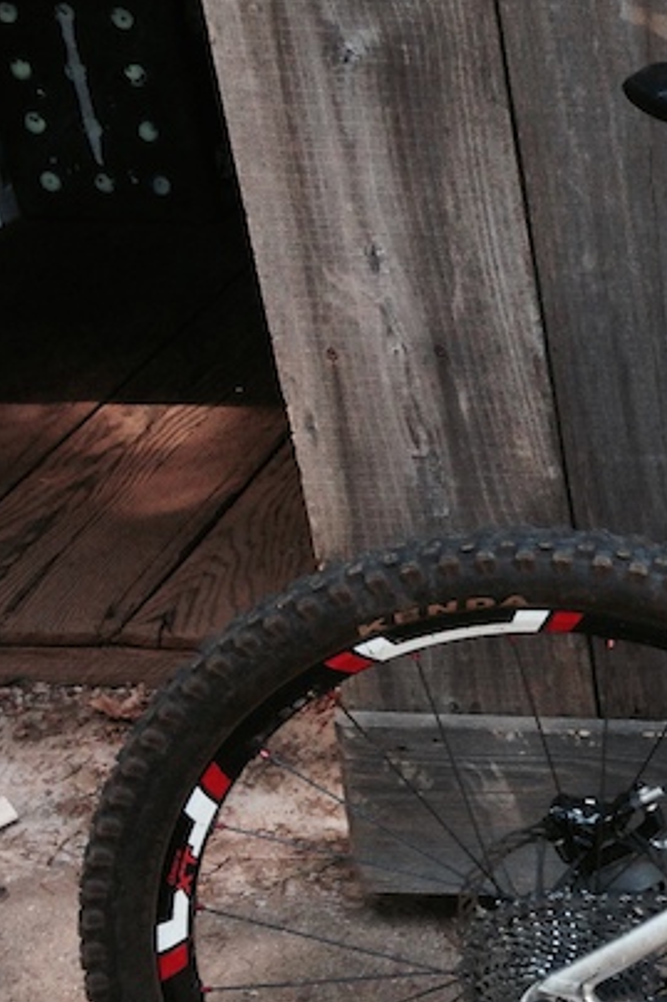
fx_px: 2420
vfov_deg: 23.3
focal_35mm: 87
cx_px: 1208
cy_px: 620
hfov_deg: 13.9
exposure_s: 1/120
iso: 64
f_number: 2.4
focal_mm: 4.12
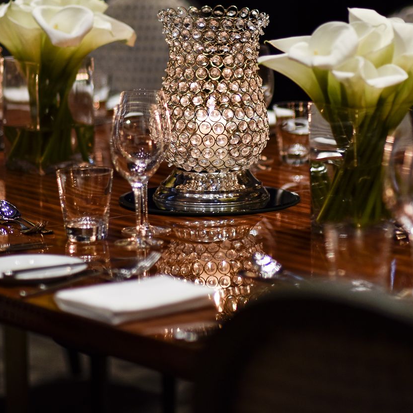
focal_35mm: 174
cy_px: 132
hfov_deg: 10.0
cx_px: 246
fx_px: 2349
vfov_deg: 10.0
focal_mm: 85
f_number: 1.6
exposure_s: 1/40
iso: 160
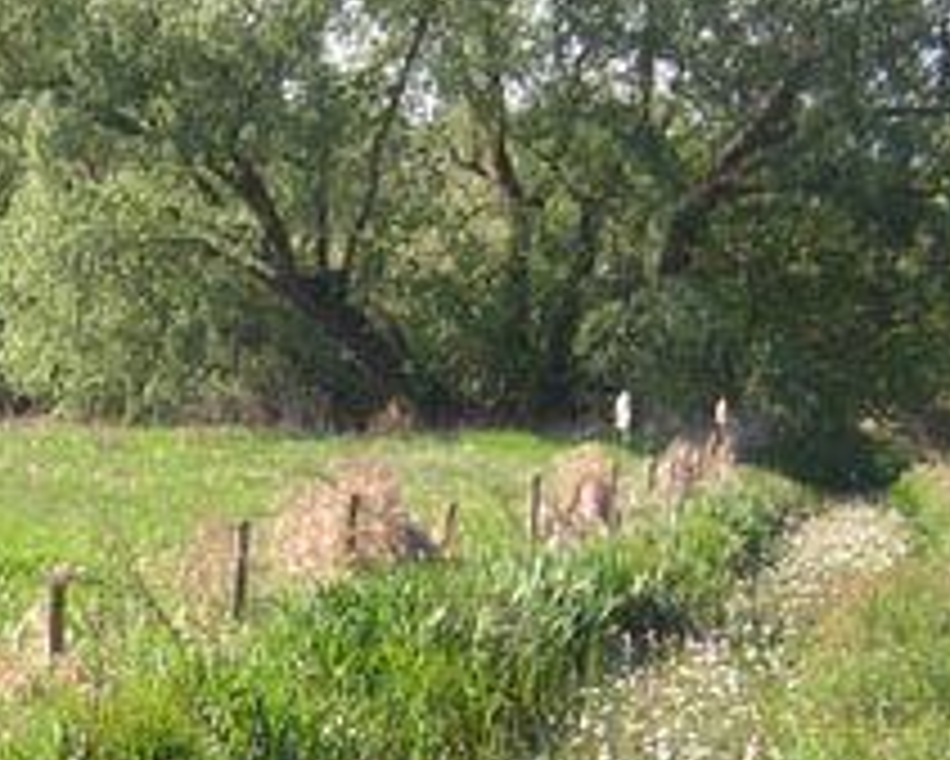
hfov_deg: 14.9
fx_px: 3629
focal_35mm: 129
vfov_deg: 11.9
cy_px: 220
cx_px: 248
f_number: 3.4
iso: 100
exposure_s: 1/257
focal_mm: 8.1
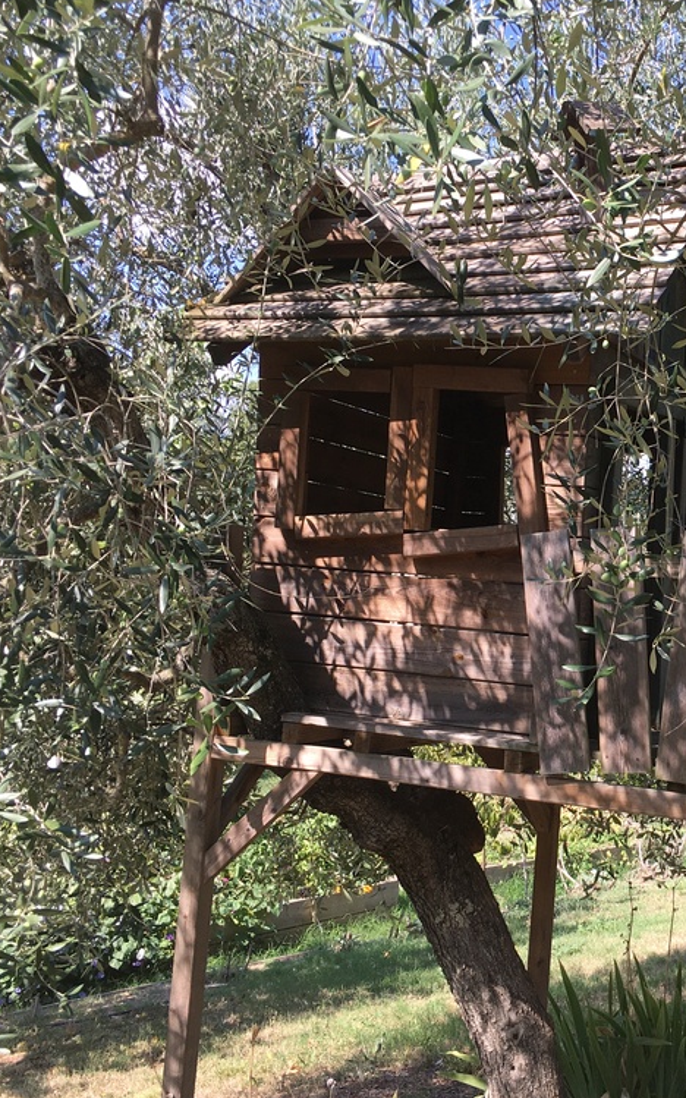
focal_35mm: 42
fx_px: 1257
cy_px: 544
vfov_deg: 47.2
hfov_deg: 29.1
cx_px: 633
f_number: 2.2
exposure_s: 1/475
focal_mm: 4.15
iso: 25
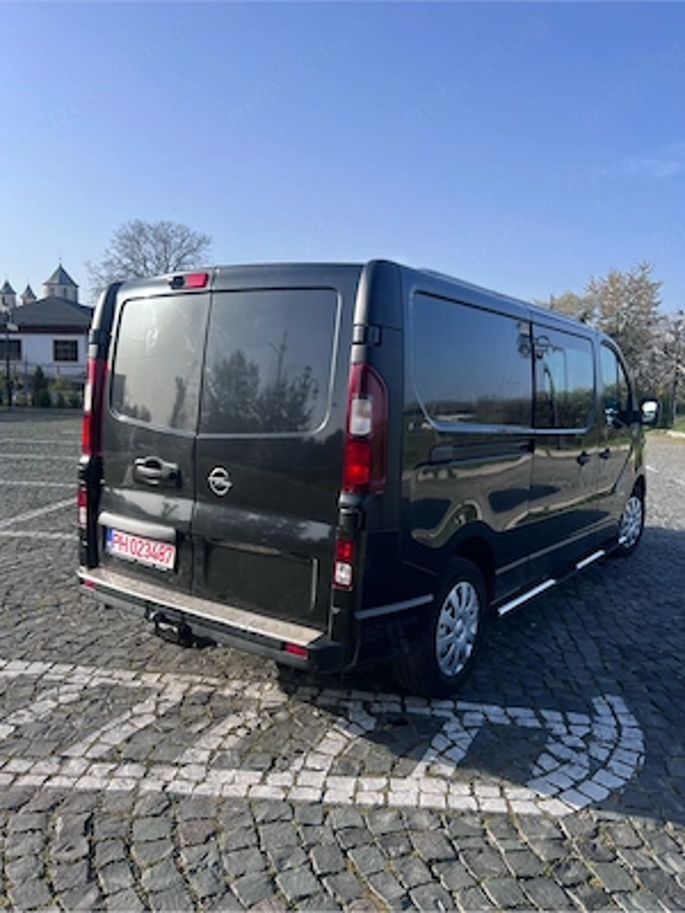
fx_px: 686
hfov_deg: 53.1
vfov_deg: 67.3
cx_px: 342
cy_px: 456
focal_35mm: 26
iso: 50
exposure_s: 1/2513
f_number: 1.5
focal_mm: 5.7
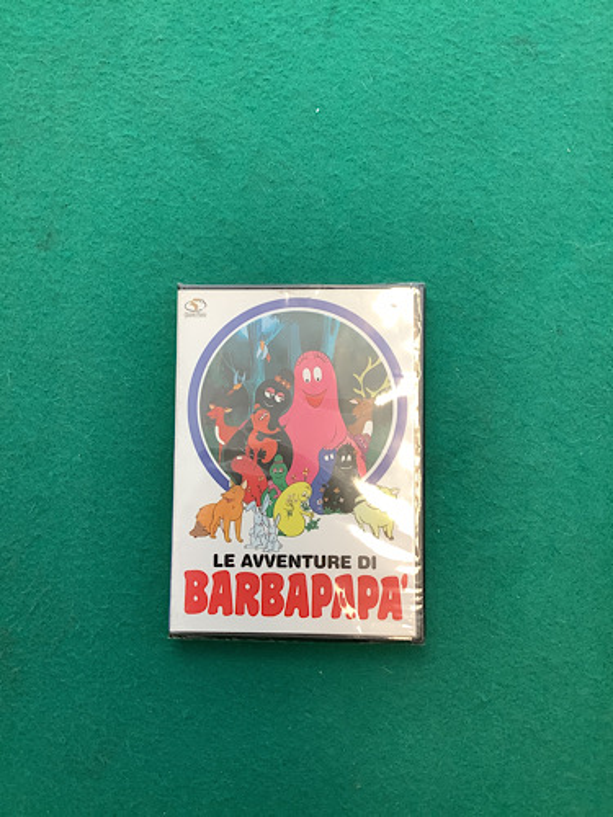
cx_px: 306
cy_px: 408
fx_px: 732
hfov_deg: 45.4
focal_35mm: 31
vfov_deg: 58.4
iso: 80
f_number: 2.4
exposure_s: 1/50
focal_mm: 3.3
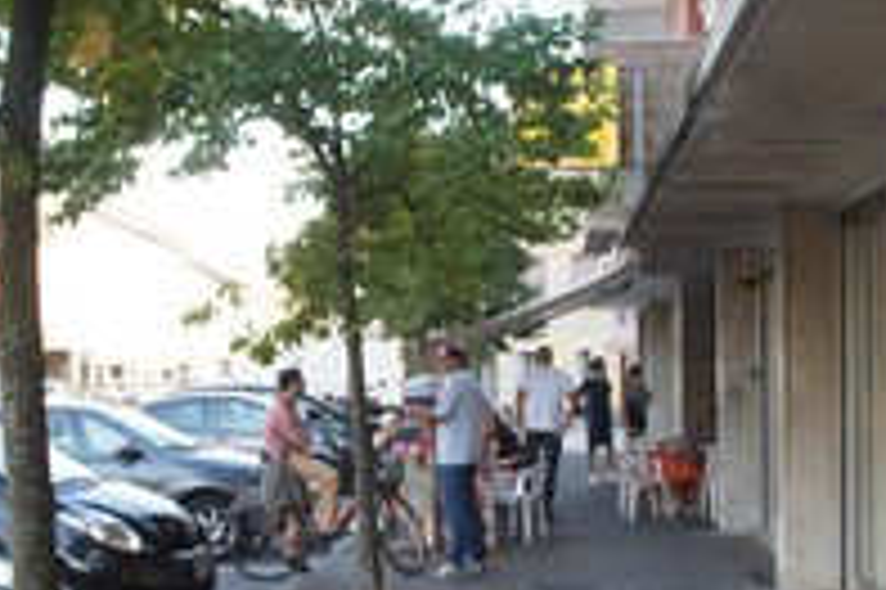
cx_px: 472
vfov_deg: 21.5
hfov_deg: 31.9
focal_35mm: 63
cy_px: 358
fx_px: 1549
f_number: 5
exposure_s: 1/60
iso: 100
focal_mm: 18
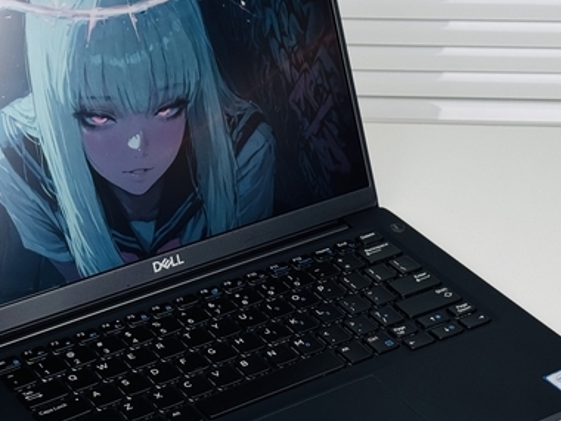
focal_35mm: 101
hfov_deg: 19.4
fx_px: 1637
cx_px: 174
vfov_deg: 14.6
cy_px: 239
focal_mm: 6.76
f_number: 1.78
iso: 50
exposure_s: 1/159
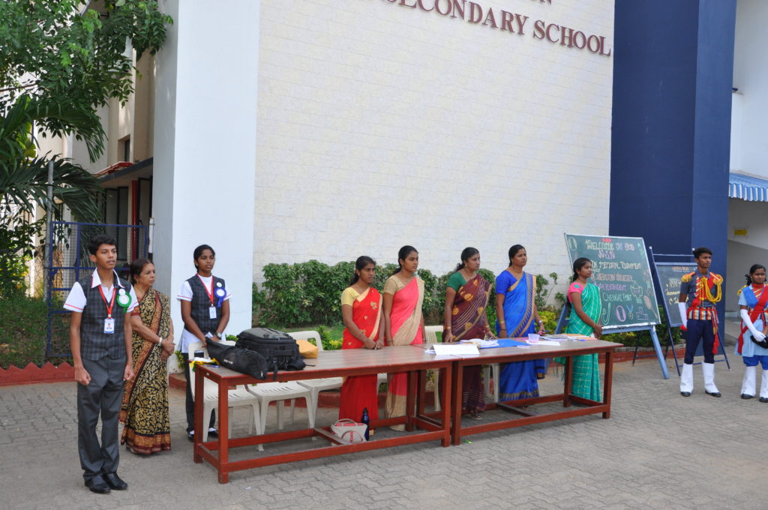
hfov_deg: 57.3
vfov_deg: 39.9
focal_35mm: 33
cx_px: 384
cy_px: 255
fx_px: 703
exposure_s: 1/160
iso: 250
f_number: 7.1
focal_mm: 22
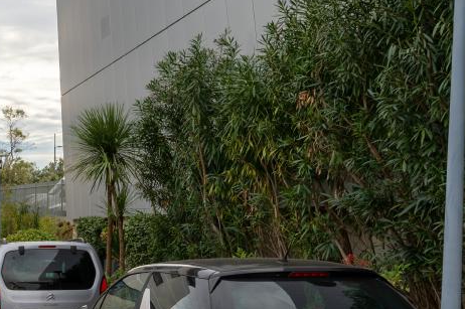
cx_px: -139
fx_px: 805
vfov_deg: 21.6
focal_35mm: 62
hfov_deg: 27.1
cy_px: 210
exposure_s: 1/500
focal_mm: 22.5
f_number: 11
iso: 100
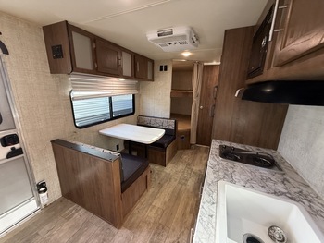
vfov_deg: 85.7
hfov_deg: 102.0
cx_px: 162
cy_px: 122
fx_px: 131
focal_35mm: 14
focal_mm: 2.22
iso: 320
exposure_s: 1/86
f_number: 2.2
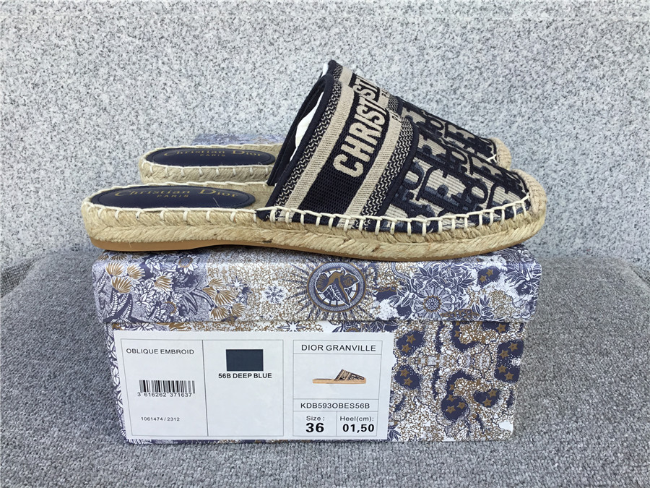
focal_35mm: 31
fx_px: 582
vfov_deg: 45.4
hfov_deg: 58.4
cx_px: 325
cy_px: 244
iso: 25
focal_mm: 3.3
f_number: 2.4
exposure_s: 1/110
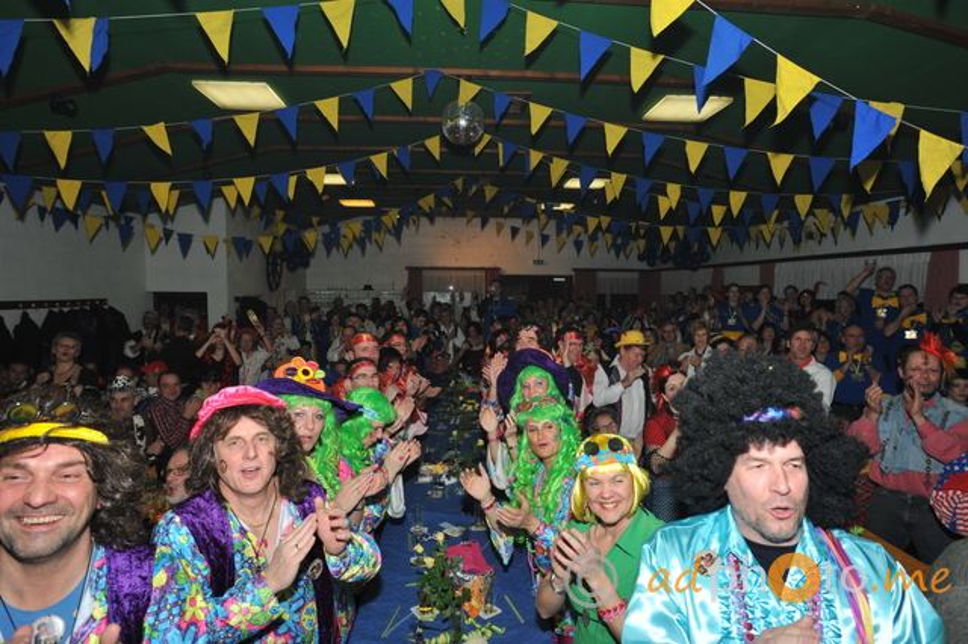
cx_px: 484
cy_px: 322
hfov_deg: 84.0
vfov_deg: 61.9
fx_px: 537
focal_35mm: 20
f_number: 5.6
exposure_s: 1/320
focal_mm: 20
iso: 640
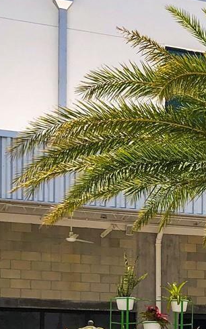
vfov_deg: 21.4
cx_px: 435
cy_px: 169
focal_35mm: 97
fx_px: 872
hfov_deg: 11.8
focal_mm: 3.99
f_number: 1.8
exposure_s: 1/2100
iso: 20
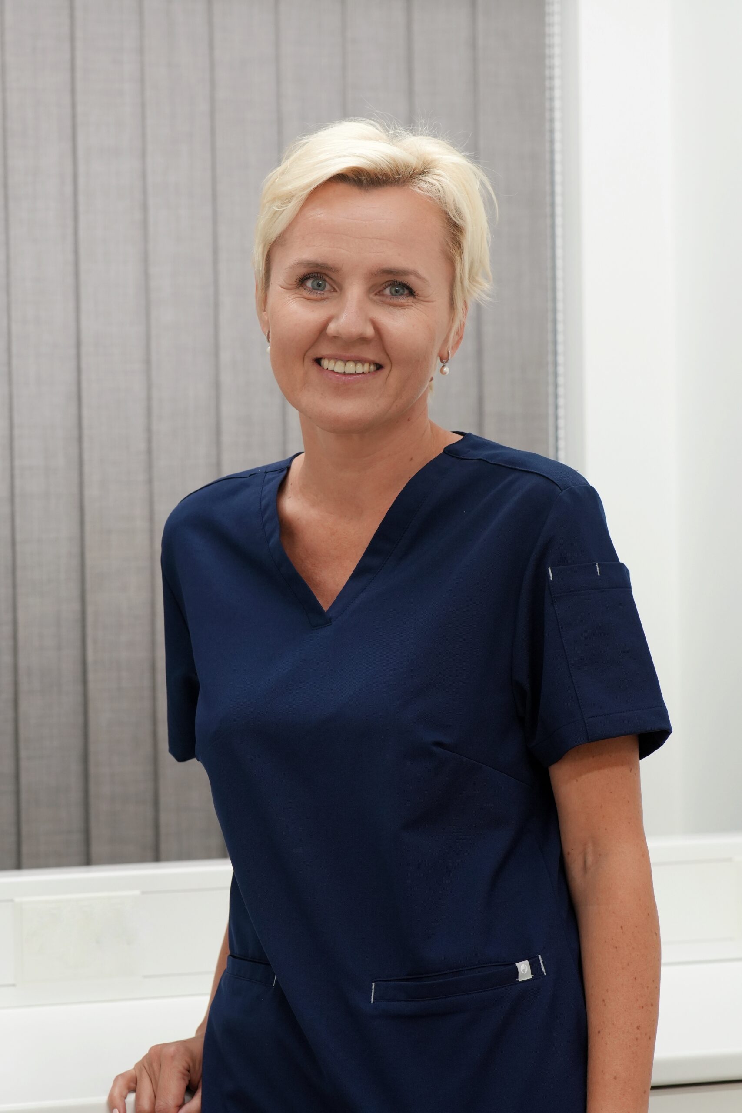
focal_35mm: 128
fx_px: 3941
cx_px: 371
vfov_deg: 16.1
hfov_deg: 10.8
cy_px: 556
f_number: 4
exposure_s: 1/160
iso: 800
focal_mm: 85
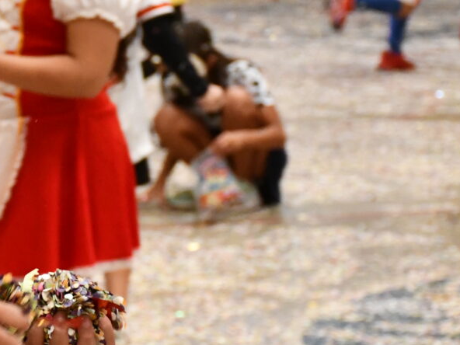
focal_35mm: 262
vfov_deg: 5.7
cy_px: 180
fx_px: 3482
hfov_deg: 7.5
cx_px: 55
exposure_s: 1/160
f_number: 4.8
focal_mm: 56
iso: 3200
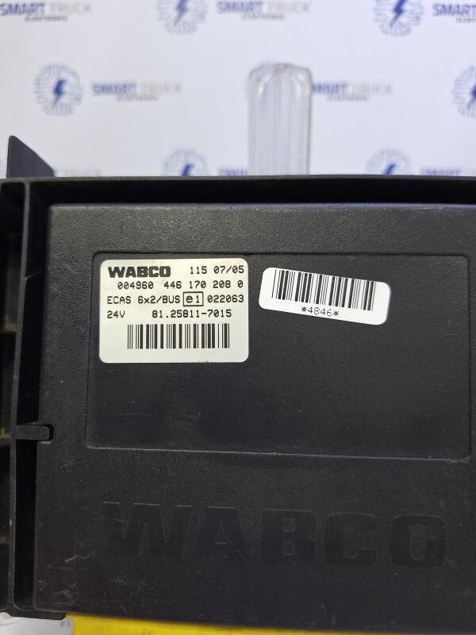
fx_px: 422
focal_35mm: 23
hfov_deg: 58.9
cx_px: 238
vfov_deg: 73.9
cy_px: 318
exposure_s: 1/50
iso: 80
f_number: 1.8
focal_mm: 5.54
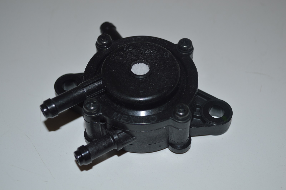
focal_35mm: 60
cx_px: 143
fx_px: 476
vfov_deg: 22.6
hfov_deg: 33.4
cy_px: 95
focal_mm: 40
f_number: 5.3
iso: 100
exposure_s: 1/200
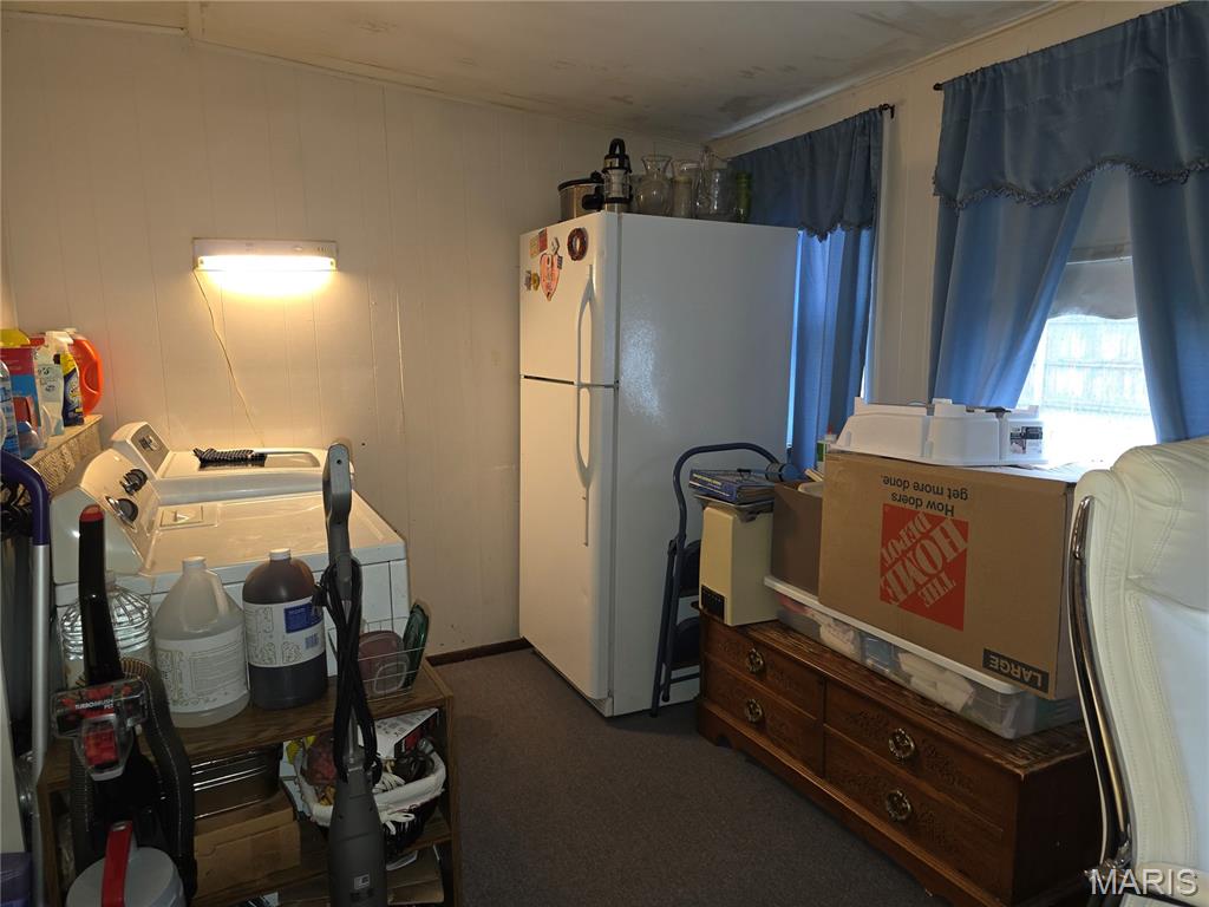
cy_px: 454
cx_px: 604
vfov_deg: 58.9
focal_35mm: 23
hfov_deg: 73.9
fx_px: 803
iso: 125
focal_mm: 6.3
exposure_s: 1/40
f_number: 1.7
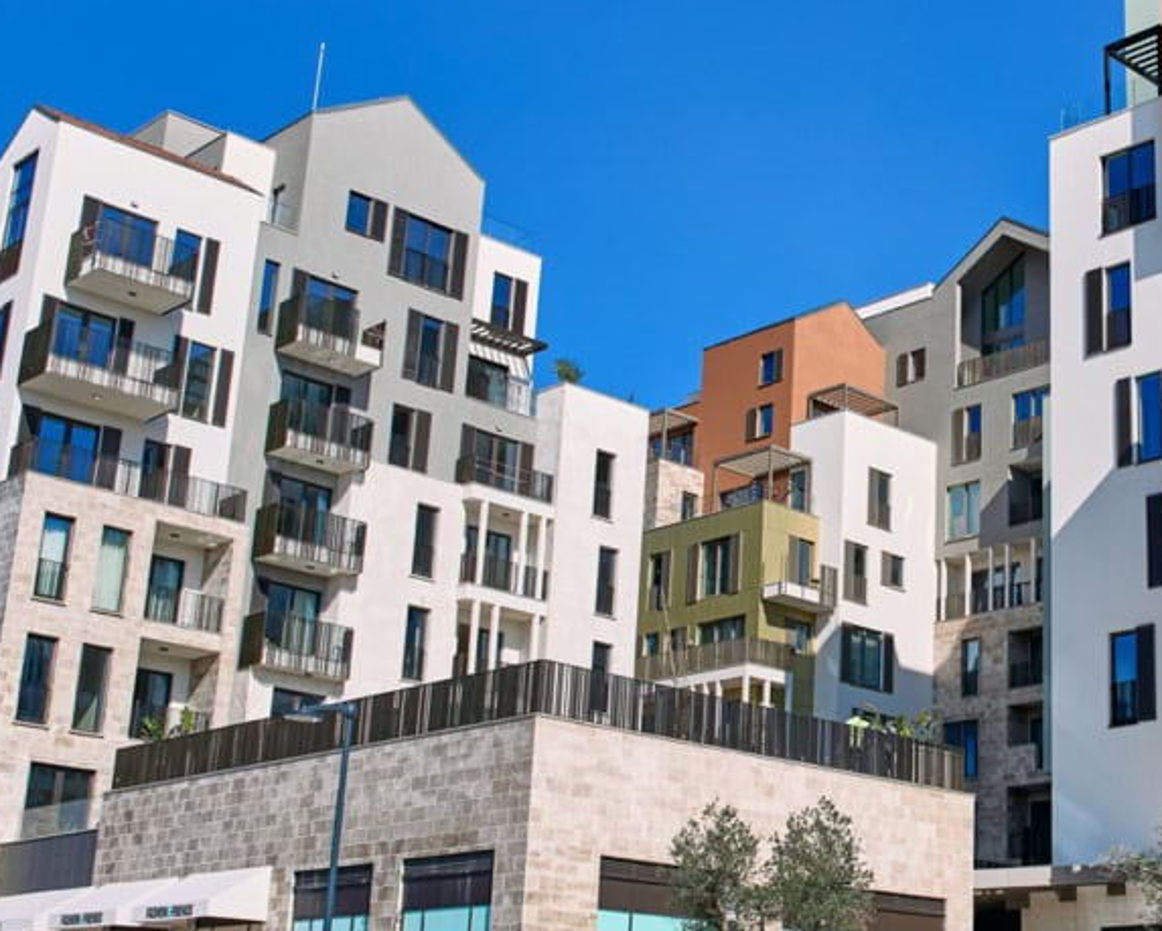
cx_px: 996
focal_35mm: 55
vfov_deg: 27.6
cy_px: 481
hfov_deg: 32.8
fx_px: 1892
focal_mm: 28
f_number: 5.6
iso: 100
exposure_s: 1/640
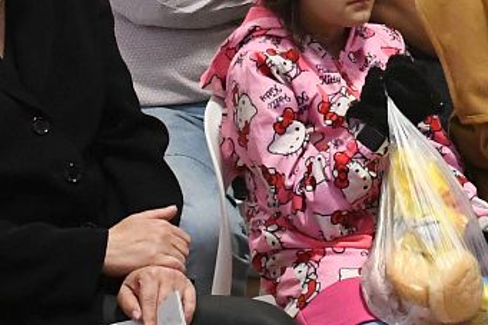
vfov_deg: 6.9
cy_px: -62
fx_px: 2669
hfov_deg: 10.3
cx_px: 545
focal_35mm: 197
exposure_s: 1/80
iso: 5000
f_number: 4.5
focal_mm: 28
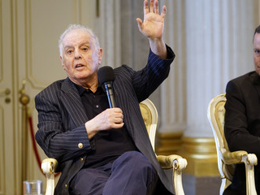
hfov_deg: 17.1
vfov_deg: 12.9
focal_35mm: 115
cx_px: 161
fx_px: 864
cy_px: 110
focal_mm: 85
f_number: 2.8
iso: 1600
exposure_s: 1/100
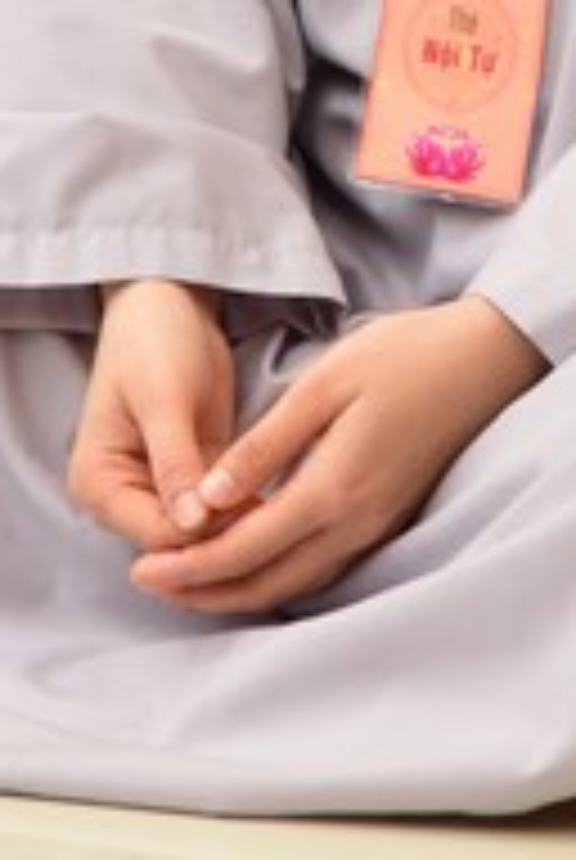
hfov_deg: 3.4
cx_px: 459
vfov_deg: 5.0
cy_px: -446
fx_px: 9756
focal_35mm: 408
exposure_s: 1/50
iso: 1250
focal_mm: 120
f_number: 5
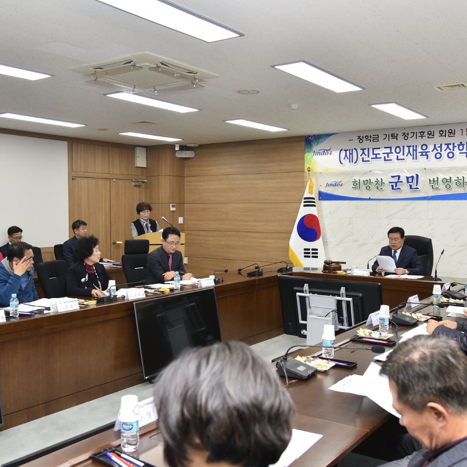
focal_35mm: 36
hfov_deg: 46.0
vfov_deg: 46.0
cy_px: 232
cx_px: 243
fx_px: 549
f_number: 4.5
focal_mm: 28
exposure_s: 1/125
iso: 800
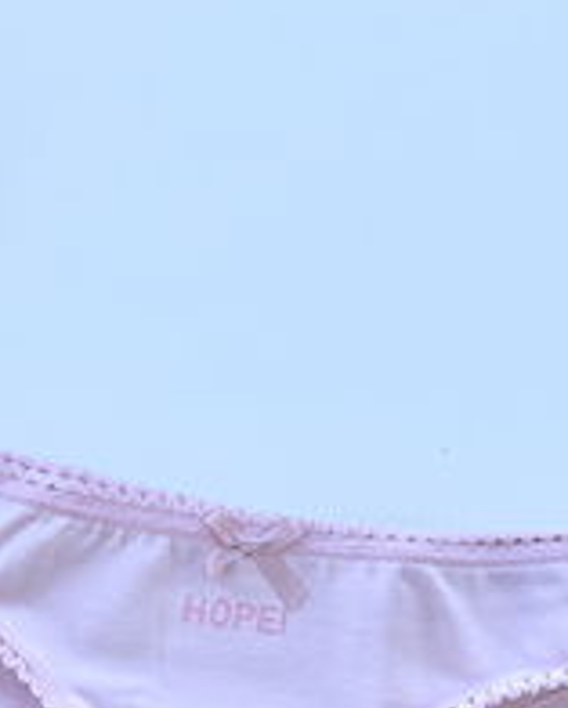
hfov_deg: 22.1
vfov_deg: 26.8
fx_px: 1449
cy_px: 601
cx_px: 199
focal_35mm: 69
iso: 50
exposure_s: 1/618
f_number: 1.6
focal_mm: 5.1
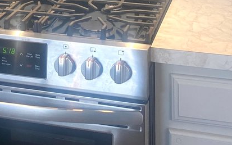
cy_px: -110
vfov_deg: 12.0
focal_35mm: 101
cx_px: 6
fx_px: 639
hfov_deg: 20.0
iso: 64
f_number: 1.8
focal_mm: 4.25
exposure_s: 1/60
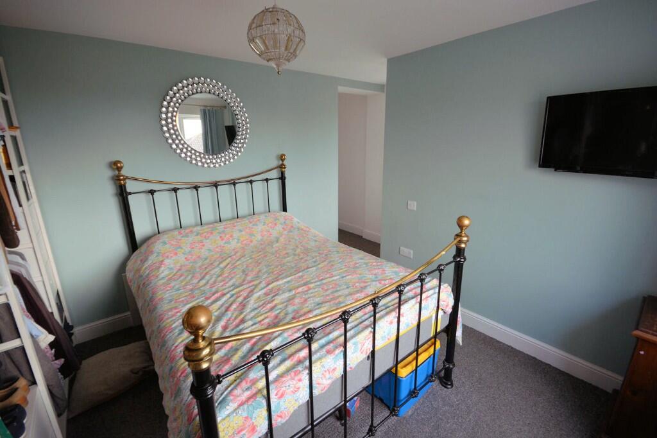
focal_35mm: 15
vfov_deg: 77.3
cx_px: 328
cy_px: 219
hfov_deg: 100.4
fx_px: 274
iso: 400
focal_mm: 10
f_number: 8
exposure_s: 1/15
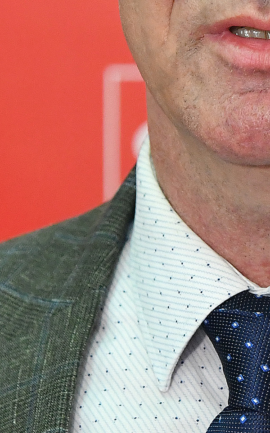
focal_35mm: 518
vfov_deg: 4.1
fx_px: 6099
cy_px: 46
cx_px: 495
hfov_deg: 2.5
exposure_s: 1/200
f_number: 5
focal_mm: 122
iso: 2500
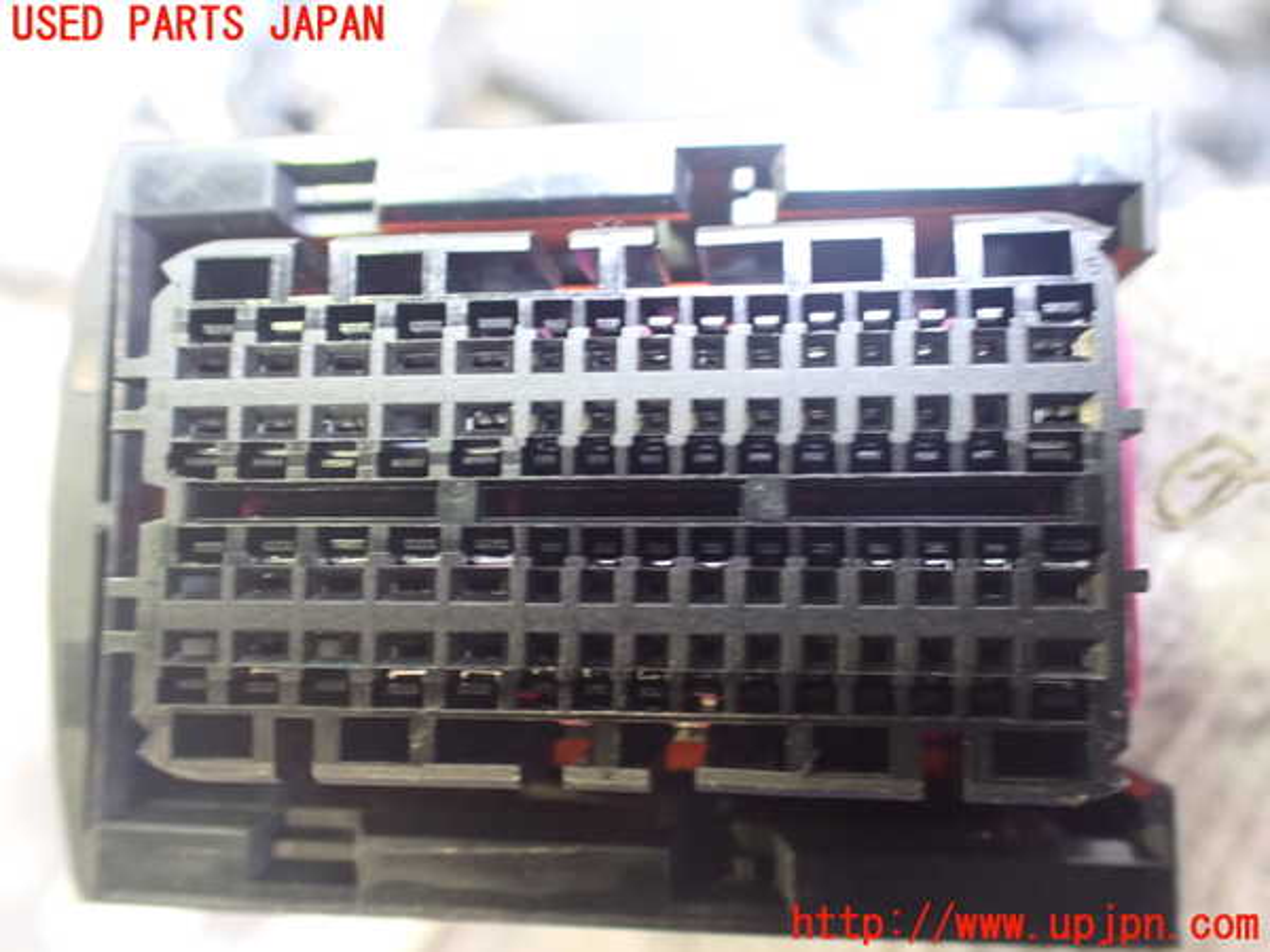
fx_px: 1101
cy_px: 476
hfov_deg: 60.0
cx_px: 635
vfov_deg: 46.8
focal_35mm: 30
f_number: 2.3
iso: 1250
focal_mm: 5.4
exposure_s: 1/30
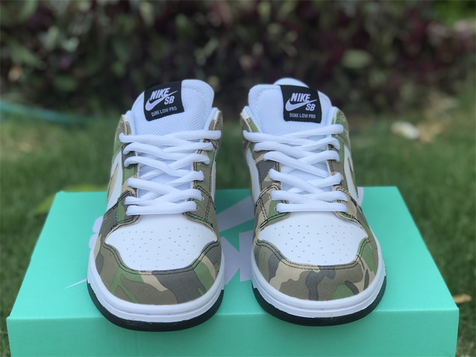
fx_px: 784
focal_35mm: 57
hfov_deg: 33.8
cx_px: 238
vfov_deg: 25.7
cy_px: 178
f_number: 2.8
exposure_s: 1/424
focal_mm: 6.6
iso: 20
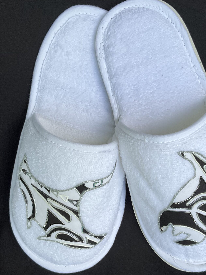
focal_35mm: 44
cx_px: 128
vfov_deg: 42.9
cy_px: 156
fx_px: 349
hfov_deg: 32.7
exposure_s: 1/478
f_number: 1.8
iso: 25
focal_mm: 3
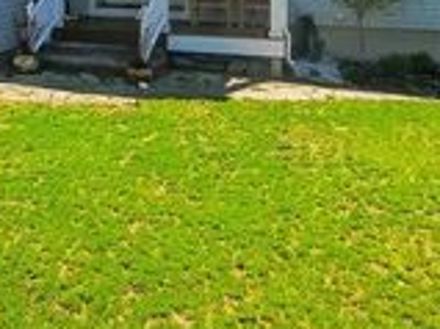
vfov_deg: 21.5
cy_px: -73
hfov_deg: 29.9
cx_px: 75
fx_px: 800
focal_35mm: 63
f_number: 2.8
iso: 100
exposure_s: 1/320
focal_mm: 3.61
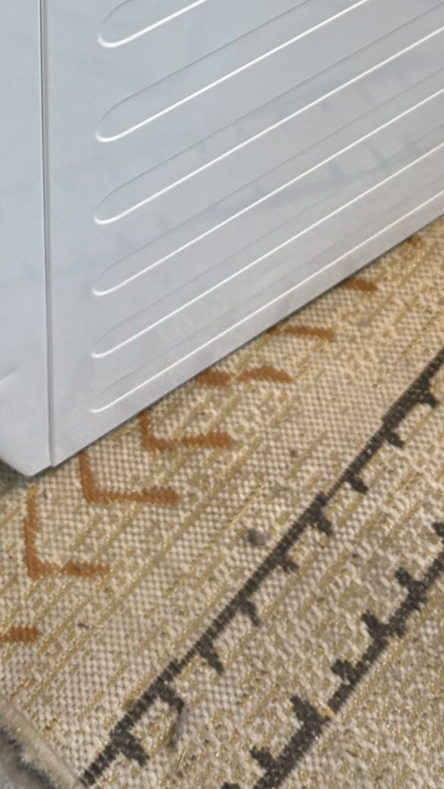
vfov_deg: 26.5
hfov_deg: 17.1
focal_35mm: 70
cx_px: 85
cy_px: -183
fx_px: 1465
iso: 125
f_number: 1.6
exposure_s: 1/50
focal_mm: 5.96
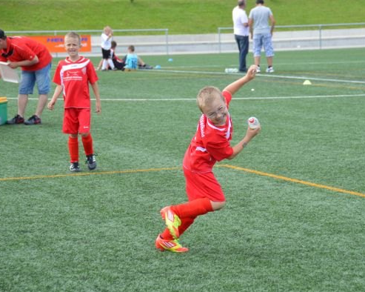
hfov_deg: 14.1
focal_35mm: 137
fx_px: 1479
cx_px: 217
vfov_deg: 11.3
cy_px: 147
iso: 400
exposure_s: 1/640
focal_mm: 80
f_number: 5
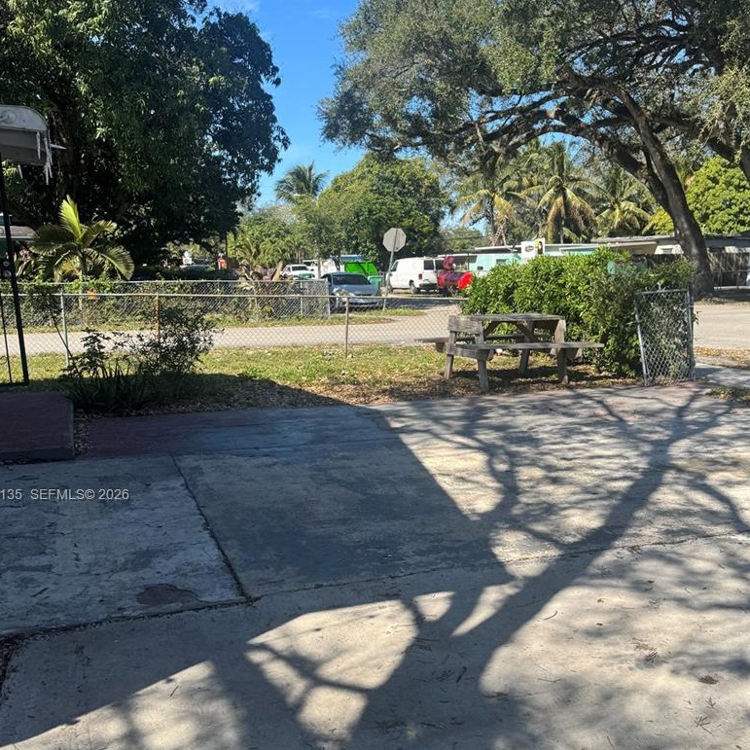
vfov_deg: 48.9
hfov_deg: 49.7
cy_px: 496
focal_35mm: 33
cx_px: 387
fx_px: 809
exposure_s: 1/2174
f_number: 1.78
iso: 80
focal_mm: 6.76
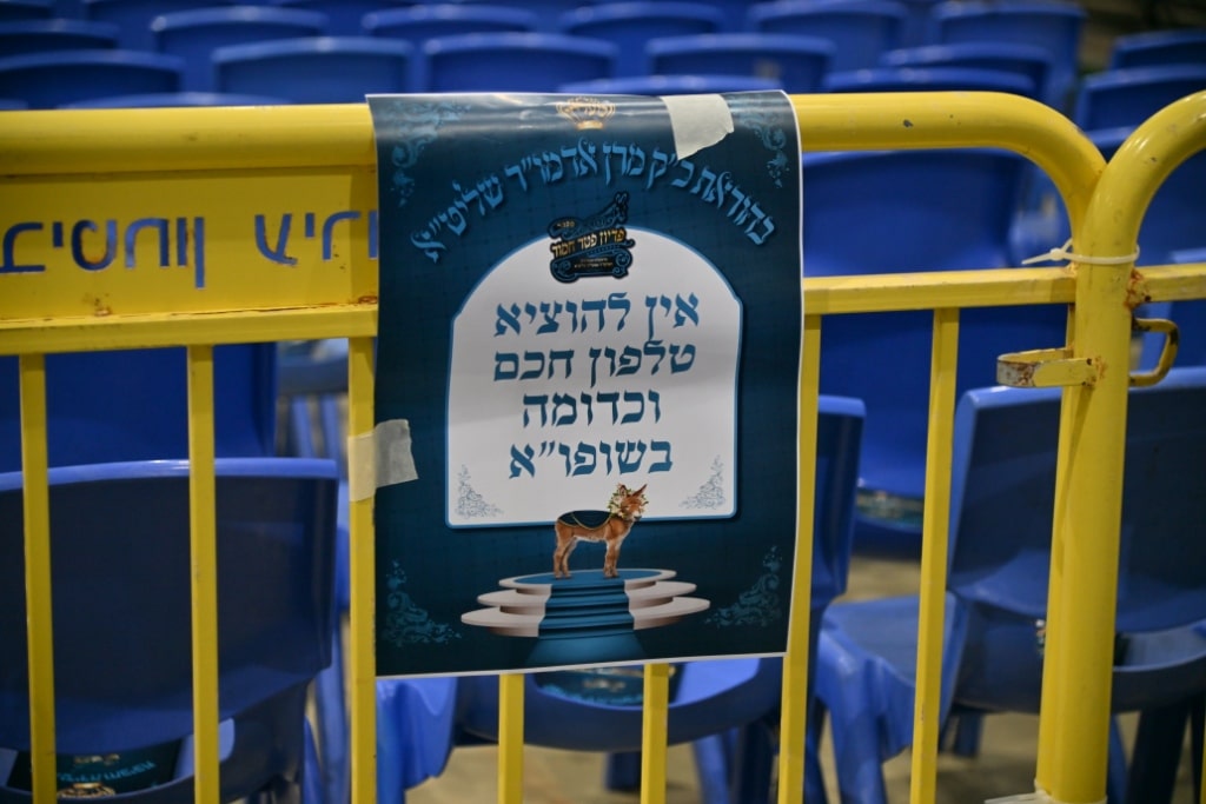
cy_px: 402
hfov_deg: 24.8
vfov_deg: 16.7
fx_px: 2747
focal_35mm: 82
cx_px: 603
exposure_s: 1/160
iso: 400
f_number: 4
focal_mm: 82
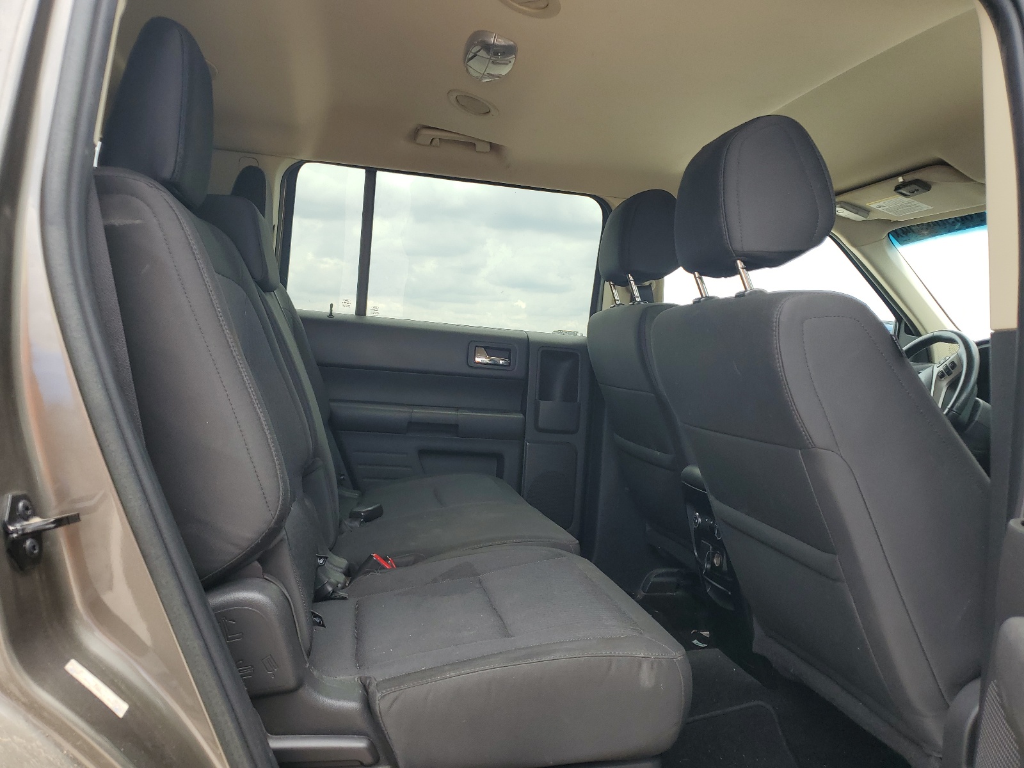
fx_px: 769
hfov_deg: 67.3
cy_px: 384
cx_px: 512
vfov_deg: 53.1
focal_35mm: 26
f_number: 1.5
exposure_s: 1/476
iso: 50
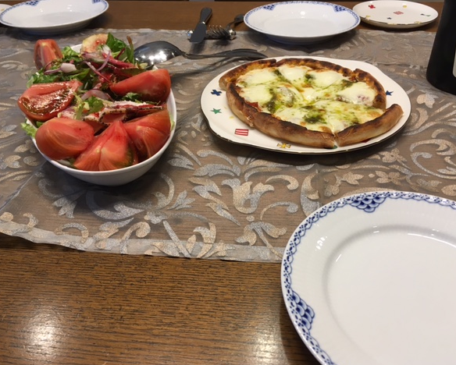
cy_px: 186
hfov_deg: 57.1
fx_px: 419
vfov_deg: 47.2
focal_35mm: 31
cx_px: 238
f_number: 2.2
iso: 64
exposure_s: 1/30
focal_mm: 4.15
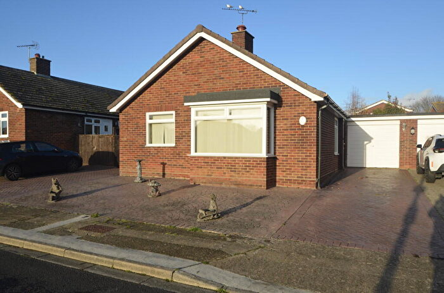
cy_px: 146
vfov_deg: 47.7
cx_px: 222
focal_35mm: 27
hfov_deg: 67.5
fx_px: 332
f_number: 8
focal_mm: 18
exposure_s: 1/250
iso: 140
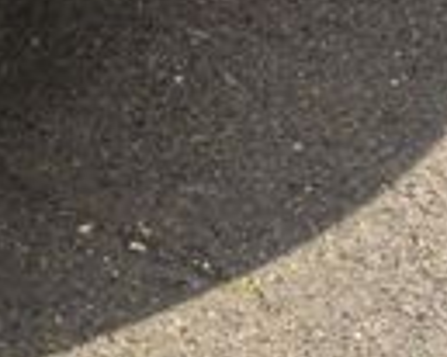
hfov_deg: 8.9
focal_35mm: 201
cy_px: -563
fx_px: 2657
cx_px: -534
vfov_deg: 7.1
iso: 160
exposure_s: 1/250
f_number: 8
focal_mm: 10
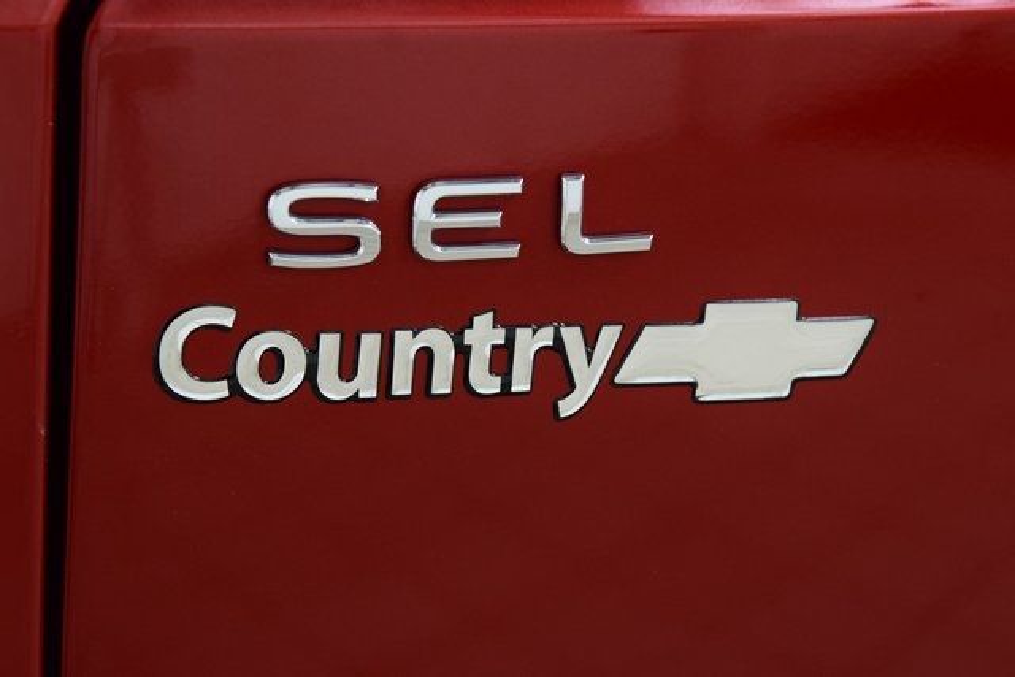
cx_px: 508
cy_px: 338
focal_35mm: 105
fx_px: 2961
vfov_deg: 13.0
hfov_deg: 19.5
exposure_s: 1/30
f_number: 5.6
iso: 1600
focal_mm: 70
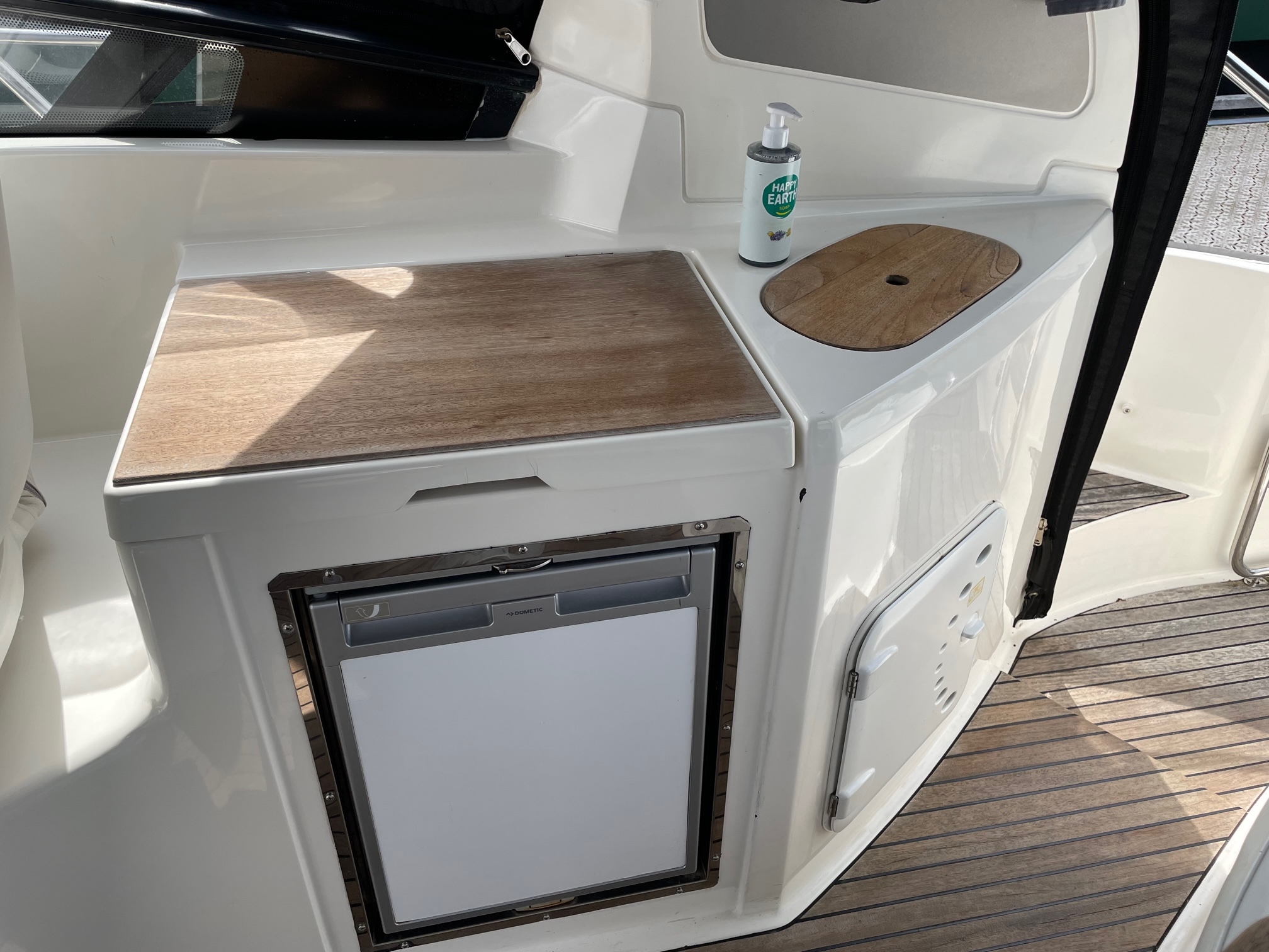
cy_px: 476
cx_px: 634
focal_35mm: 26
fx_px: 953
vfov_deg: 53.1
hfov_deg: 67.3
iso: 32
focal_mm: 4.2
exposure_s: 1/2353
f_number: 1.6
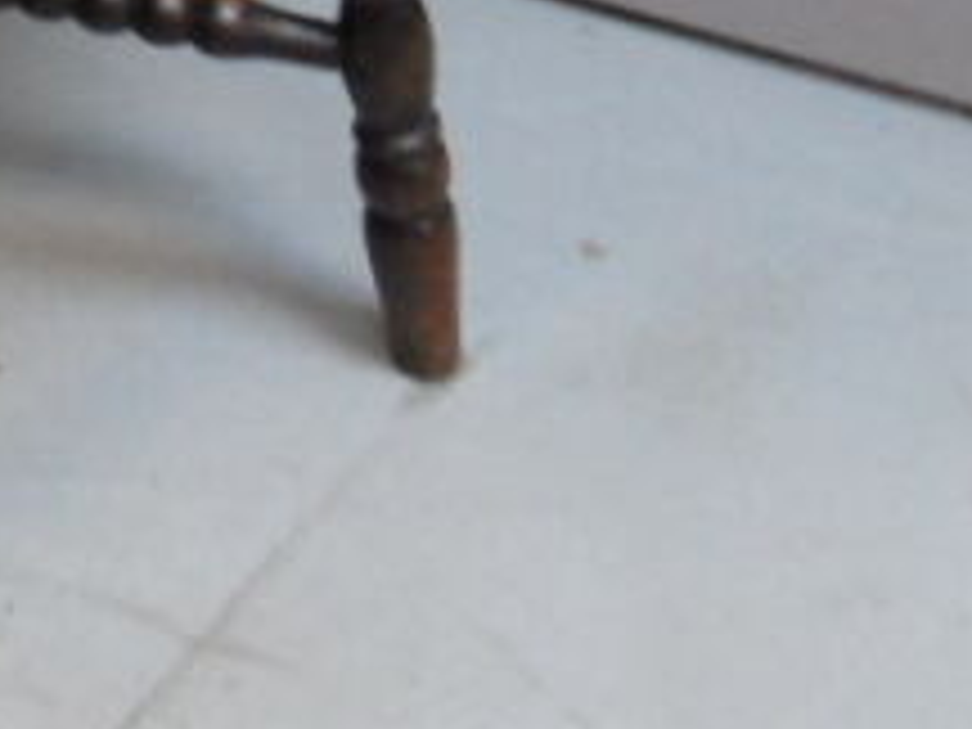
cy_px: -374
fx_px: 3201
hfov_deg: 15.9
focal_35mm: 114
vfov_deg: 12.3
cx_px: -454
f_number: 3.2
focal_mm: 3.9
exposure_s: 1/15
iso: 320
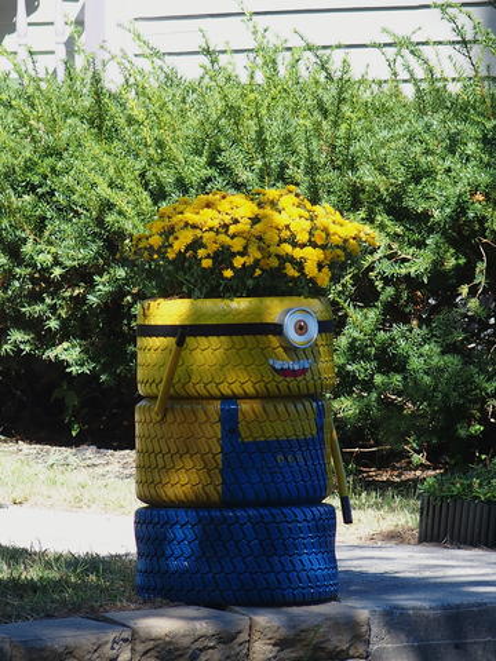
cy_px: 330
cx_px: 248
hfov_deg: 5.5
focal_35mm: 270
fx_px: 5158
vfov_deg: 7.3
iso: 100
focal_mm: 56.7
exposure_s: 1/400
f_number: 2.8
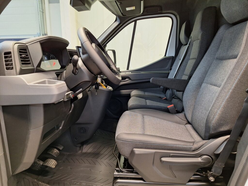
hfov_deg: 73.9
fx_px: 165
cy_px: 93
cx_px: 124
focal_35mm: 23
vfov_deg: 58.9
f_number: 1.8
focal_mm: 5.54
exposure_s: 1/33
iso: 200
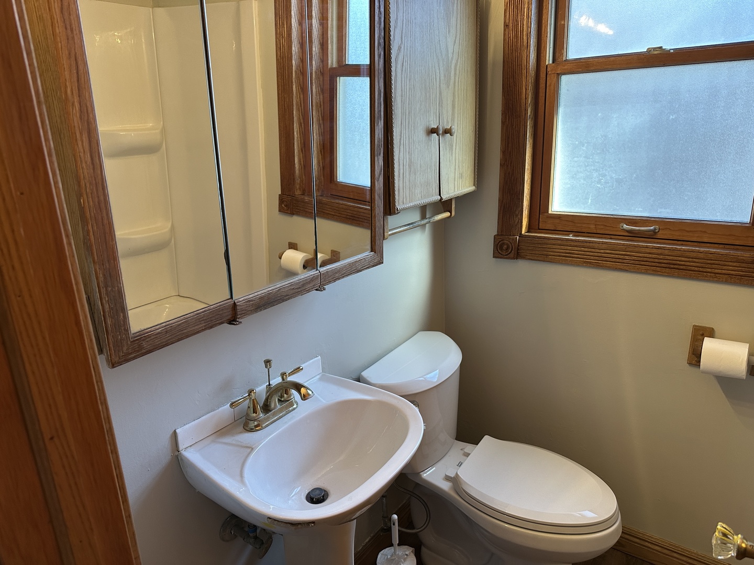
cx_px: 377
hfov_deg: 71.6
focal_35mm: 24
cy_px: 282
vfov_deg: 56.8
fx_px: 523
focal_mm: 6.86
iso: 160
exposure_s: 1/120
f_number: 1.78
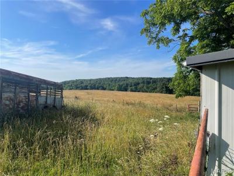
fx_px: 176
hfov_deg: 67.3
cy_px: 88
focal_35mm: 26
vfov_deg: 53.1
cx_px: 117
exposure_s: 1/4132
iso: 32
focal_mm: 4.2
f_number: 1.6
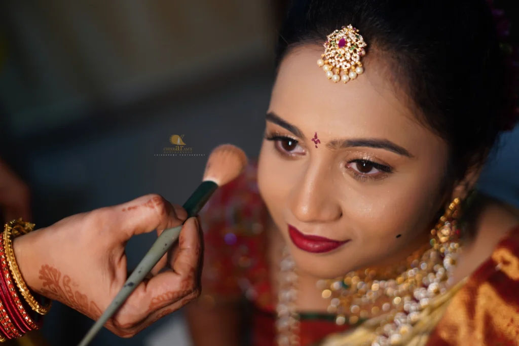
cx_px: 260
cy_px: 173
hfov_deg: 39.6
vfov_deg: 27.0
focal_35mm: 50
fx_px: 721
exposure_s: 1/500
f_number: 1.8
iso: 400
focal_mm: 50
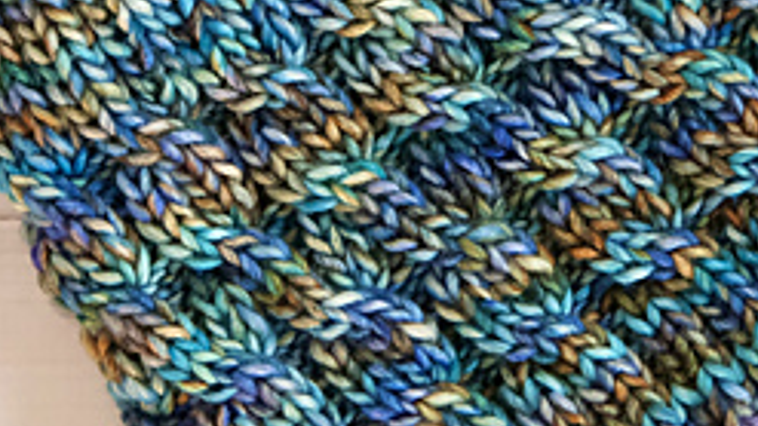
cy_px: 100
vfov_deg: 6.7
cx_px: 439
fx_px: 3658
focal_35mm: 182
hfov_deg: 11.8
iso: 6400
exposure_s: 1/105
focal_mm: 44.7
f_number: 4
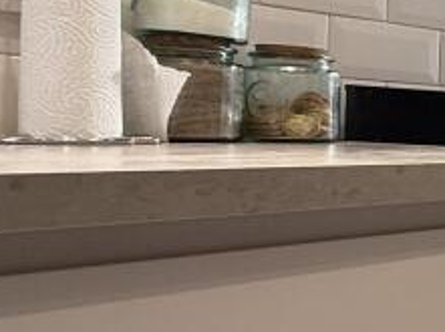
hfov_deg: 18.8
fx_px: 834
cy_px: 147
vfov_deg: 22.5
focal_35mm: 65
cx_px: 888
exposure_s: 1/99
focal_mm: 2.22
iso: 160
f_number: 2.2
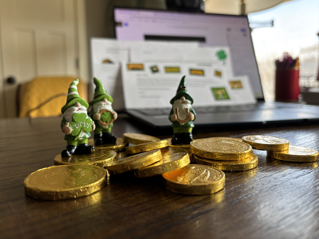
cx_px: 155
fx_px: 249
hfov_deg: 65.3
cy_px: 115
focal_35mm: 27
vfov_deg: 51.3
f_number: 1.6
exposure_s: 1/121
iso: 100
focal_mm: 5.96
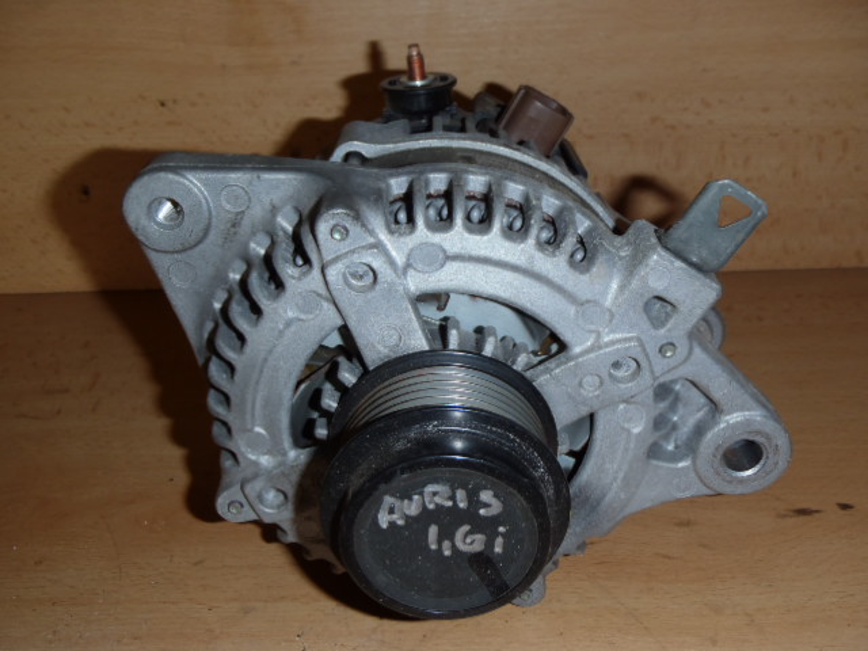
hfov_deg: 49.0
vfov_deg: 37.7
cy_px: 326
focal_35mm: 38
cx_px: 434
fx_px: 953
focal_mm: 6.83
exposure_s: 1/40
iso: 100
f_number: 4.6
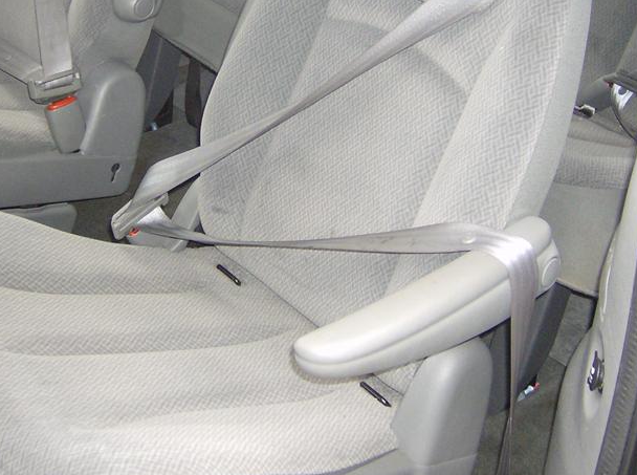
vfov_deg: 23.5
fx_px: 1120
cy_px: 81
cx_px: 266
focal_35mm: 61
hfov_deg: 31.7
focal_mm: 6
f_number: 2.8
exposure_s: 1/60
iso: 200
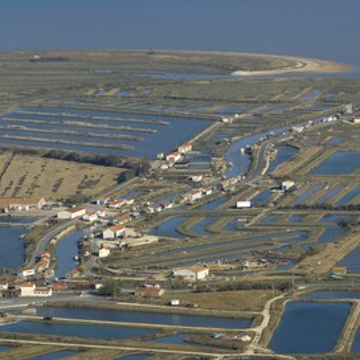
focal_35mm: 247
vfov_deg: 7.1
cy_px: 180
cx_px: 234
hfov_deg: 7.1
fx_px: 2902
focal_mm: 125
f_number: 5
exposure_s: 1/640
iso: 100
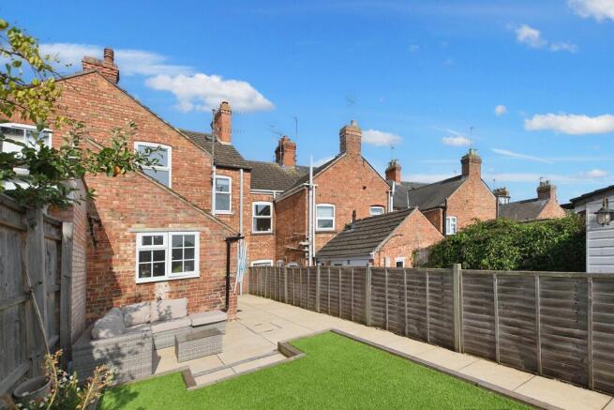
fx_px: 256
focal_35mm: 15
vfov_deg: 77.4
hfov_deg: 100.4
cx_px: 307
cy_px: 205
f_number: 8
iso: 100
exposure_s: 1/250
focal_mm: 10
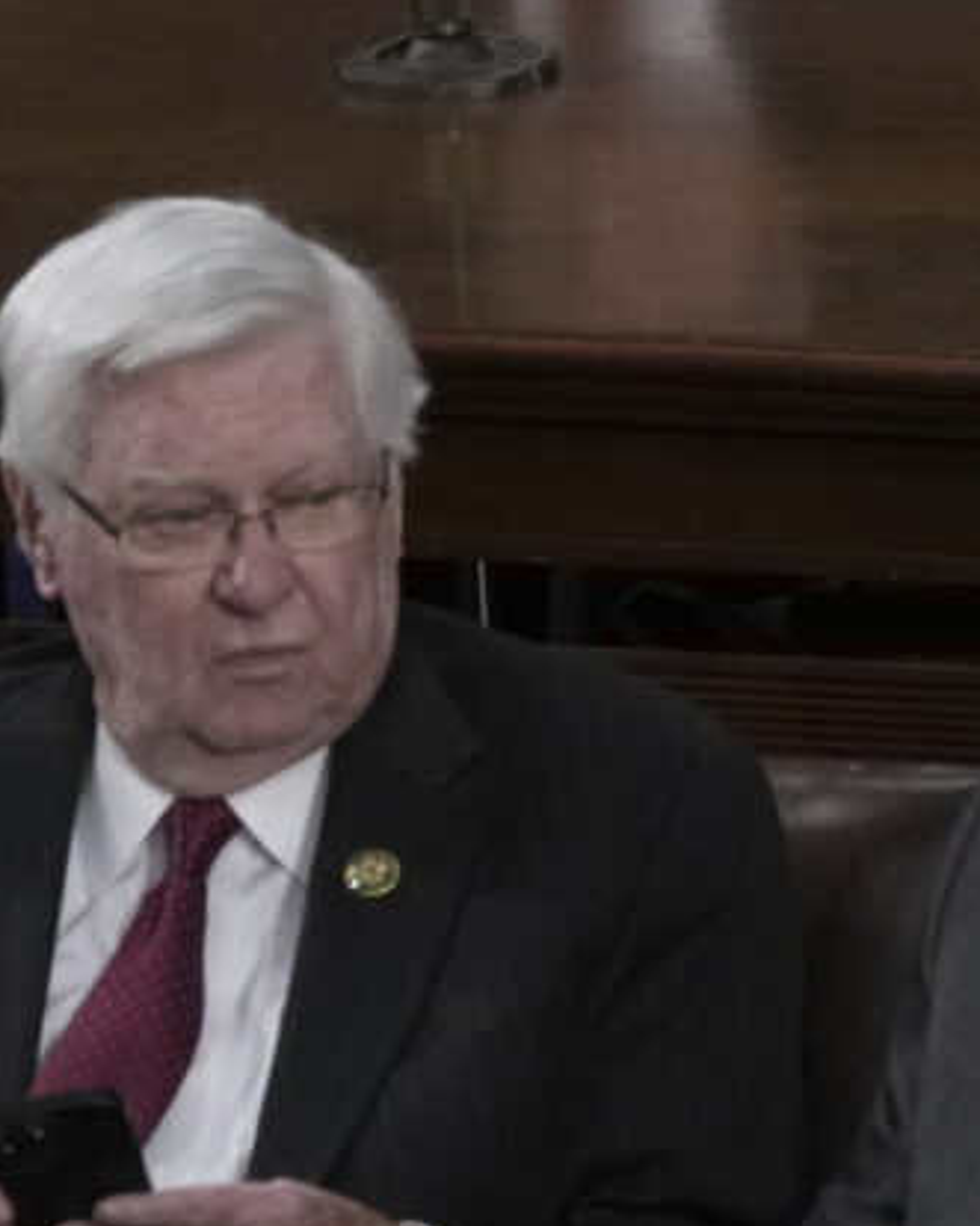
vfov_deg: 1.9
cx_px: 1584
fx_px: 37284
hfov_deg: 1.5
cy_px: -706
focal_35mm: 1028
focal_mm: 177
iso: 3200
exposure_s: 1/200
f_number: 8
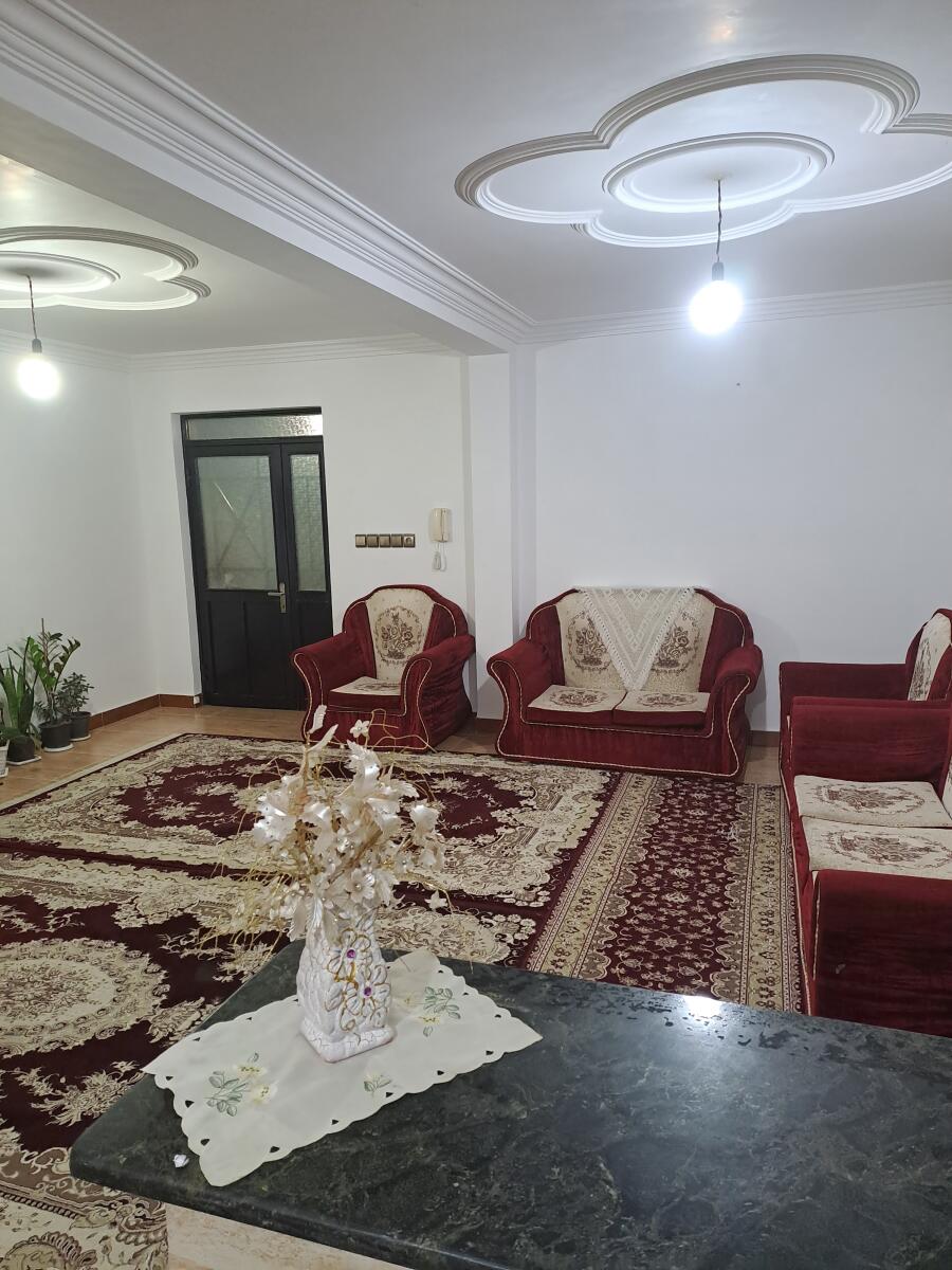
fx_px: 917
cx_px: 476
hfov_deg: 54.9
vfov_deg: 69.4
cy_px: 635
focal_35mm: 25
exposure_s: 1/50
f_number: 1.8
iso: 320
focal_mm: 4.65
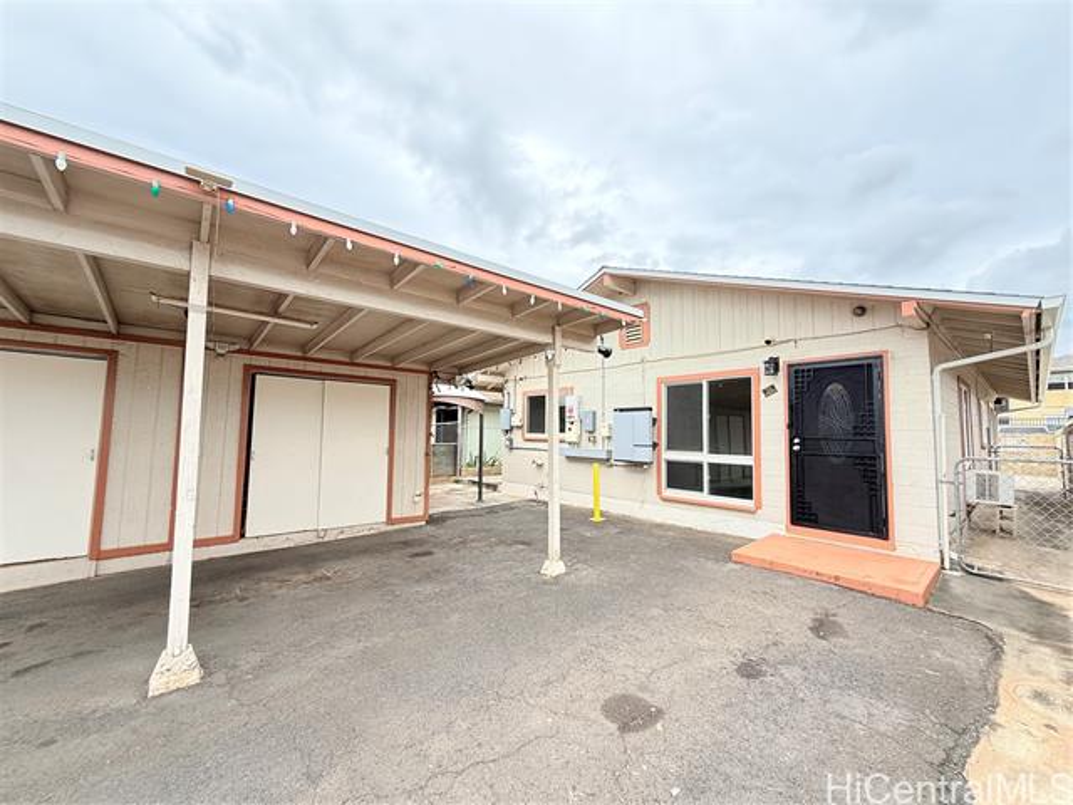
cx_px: 536
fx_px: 434
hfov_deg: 102.1
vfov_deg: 85.7
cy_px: 402
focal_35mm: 14
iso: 64
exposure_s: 1/390
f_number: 2.2
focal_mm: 2.22
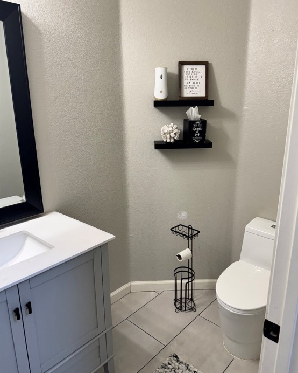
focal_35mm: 26
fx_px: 287
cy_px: 183
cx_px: 152
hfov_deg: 54.9
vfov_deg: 66.0
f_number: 1.78
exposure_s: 1/120
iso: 125
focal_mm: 6.76
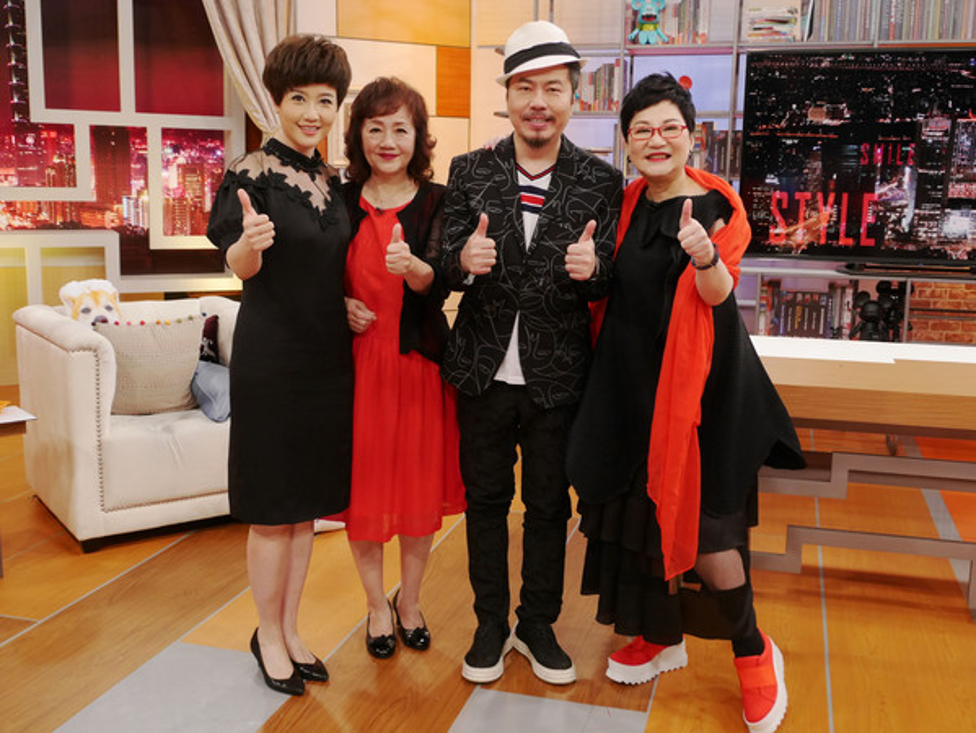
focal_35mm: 38
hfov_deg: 49.0
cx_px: 488
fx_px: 1072
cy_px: 366
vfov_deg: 37.8
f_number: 4.4
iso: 1250
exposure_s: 1/60
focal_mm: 19
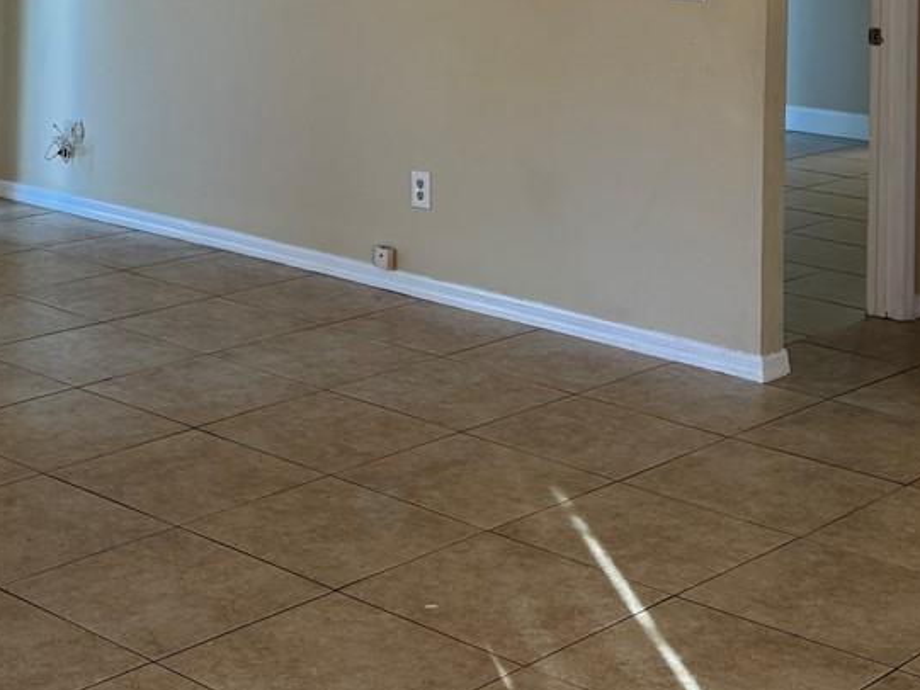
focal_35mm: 71
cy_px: -100
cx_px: 316
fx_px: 1887
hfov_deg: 27.3
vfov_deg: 19.7
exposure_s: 1/120
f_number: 1.78
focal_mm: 6.76
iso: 200
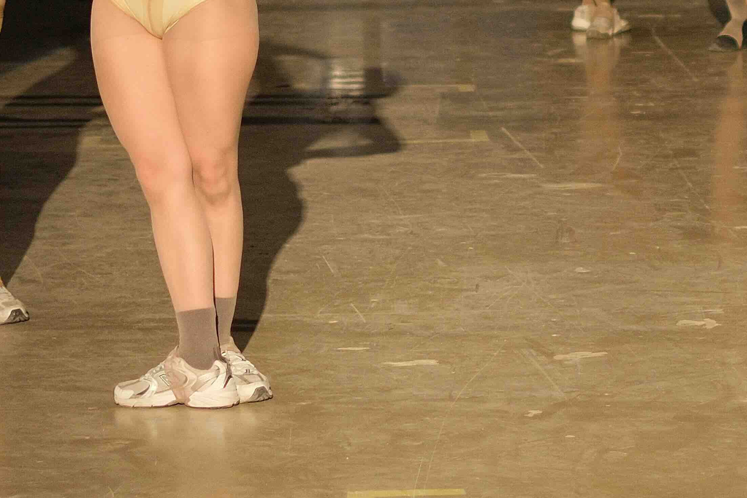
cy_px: -228
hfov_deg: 11.0
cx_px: 659
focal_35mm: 186
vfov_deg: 7.3
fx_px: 3859
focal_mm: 35
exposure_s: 1/125
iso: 640
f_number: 1.4
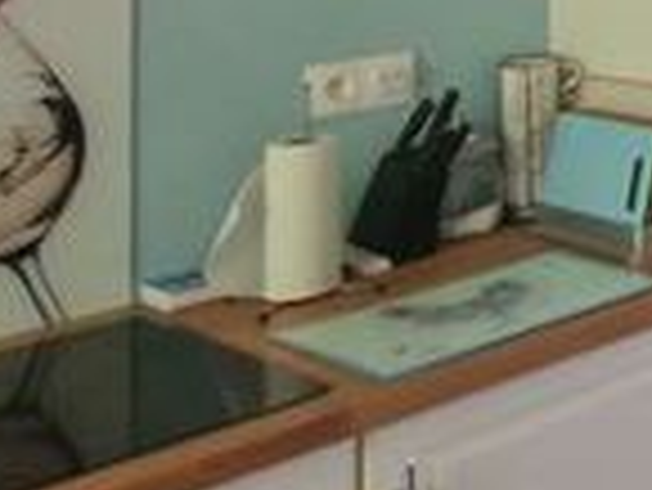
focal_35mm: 63
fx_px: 1188
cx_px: 1338
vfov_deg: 20.7
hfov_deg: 18.4
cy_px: -189
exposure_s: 1/50
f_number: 2.2
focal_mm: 2.2
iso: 400
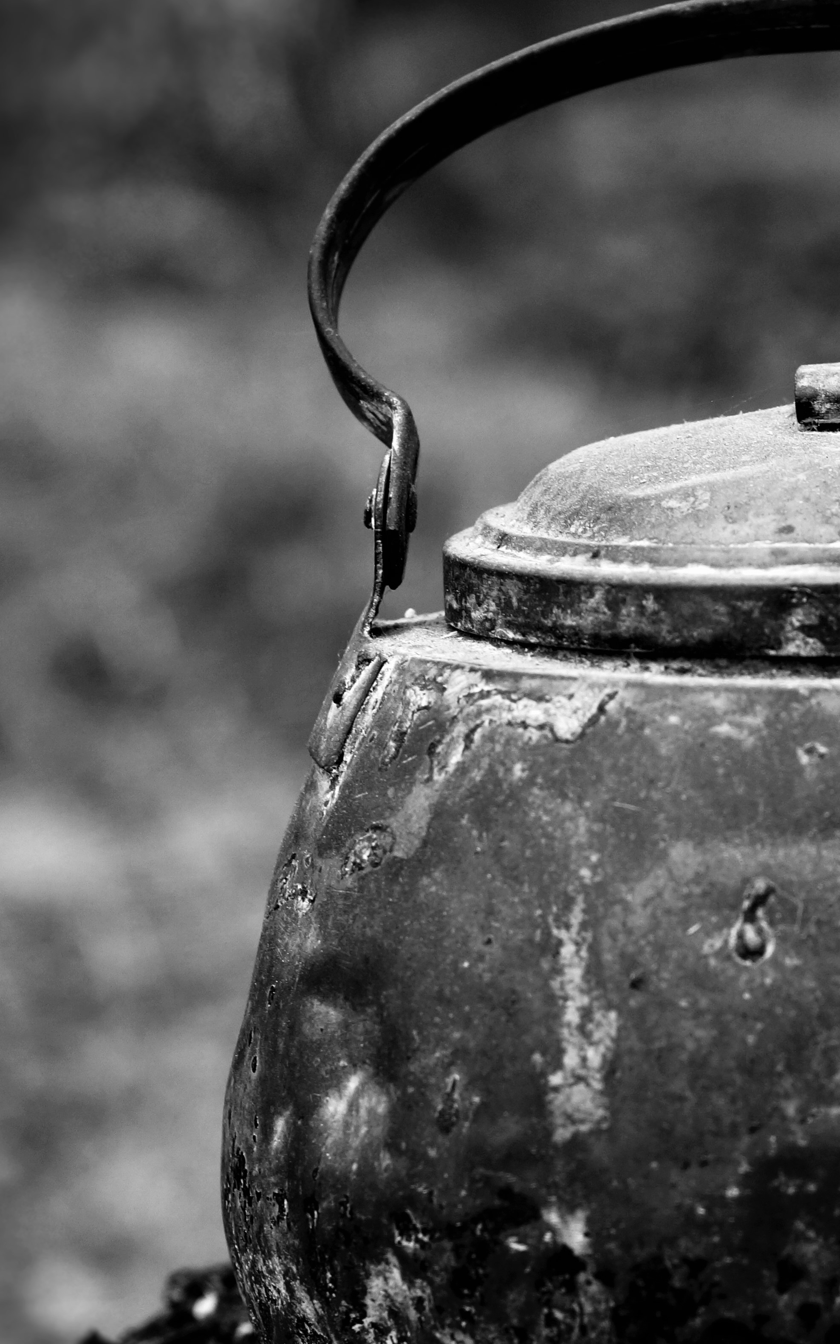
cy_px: 772
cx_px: 1078
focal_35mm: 145
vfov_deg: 14.4
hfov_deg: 8.9
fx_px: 5311
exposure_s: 1/160
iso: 125
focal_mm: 50
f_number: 4
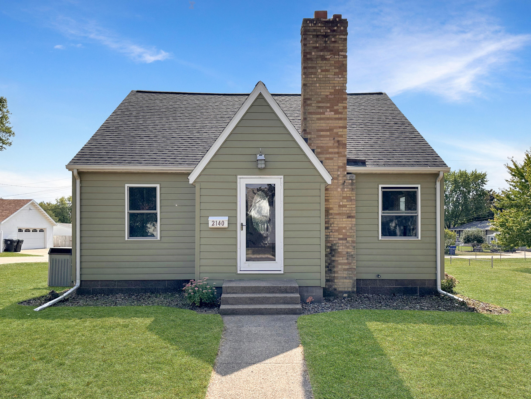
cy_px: 200
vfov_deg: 56.8
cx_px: 266
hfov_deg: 71.6
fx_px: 368
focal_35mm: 24
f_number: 1.78
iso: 80
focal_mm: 6.86
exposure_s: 1/6211
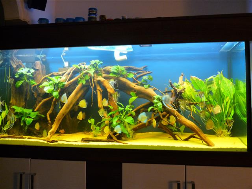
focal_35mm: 35
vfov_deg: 40.7
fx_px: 255
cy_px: 94
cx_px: 126
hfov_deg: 52.6
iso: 400
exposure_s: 1/8
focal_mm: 6.2
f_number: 3
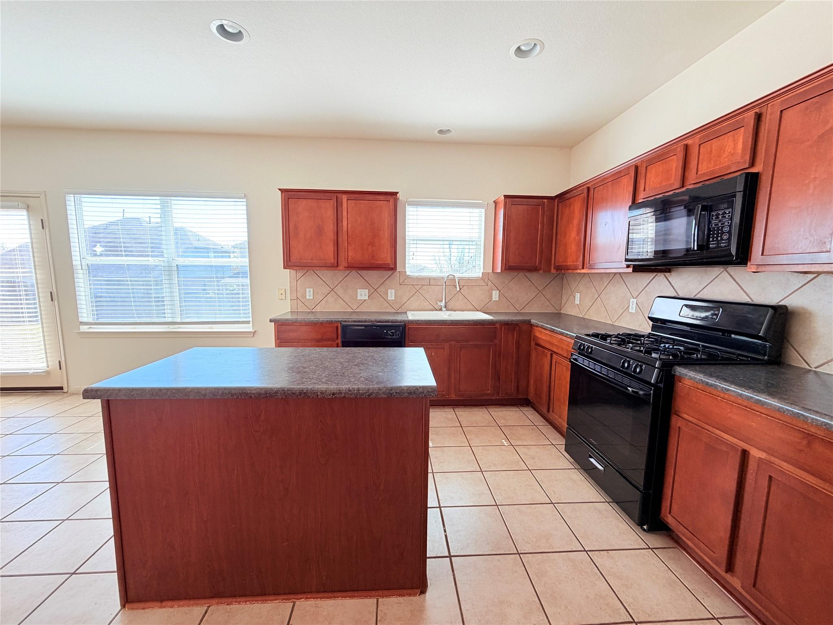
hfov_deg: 102.1
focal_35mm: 14
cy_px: 312
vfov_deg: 85.7
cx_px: 416
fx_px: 337
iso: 80
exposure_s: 1/121
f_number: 2.2
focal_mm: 2.22
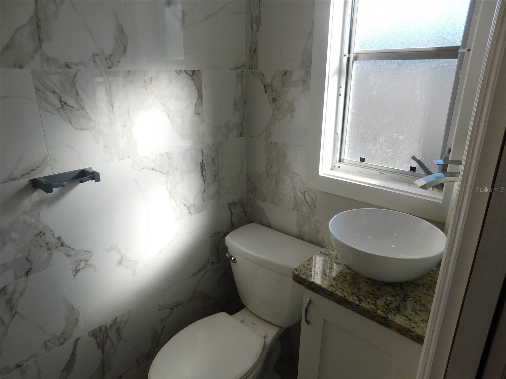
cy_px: 190
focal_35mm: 23
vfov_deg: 58.9
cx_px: 253
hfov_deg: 73.9
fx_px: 336
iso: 125
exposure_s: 1/320
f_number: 3
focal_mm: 4
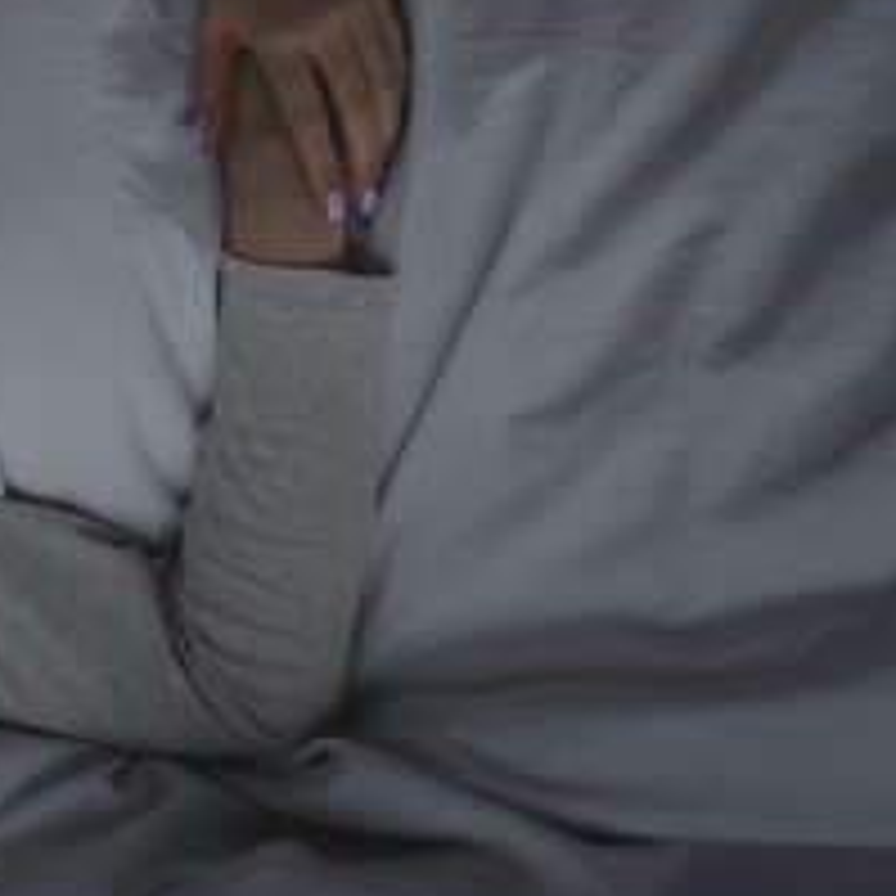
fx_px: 4627
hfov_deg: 10.9
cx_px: -167
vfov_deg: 10.9
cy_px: -23
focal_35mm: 158
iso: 250
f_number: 3.2
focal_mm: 50
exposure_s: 1/200
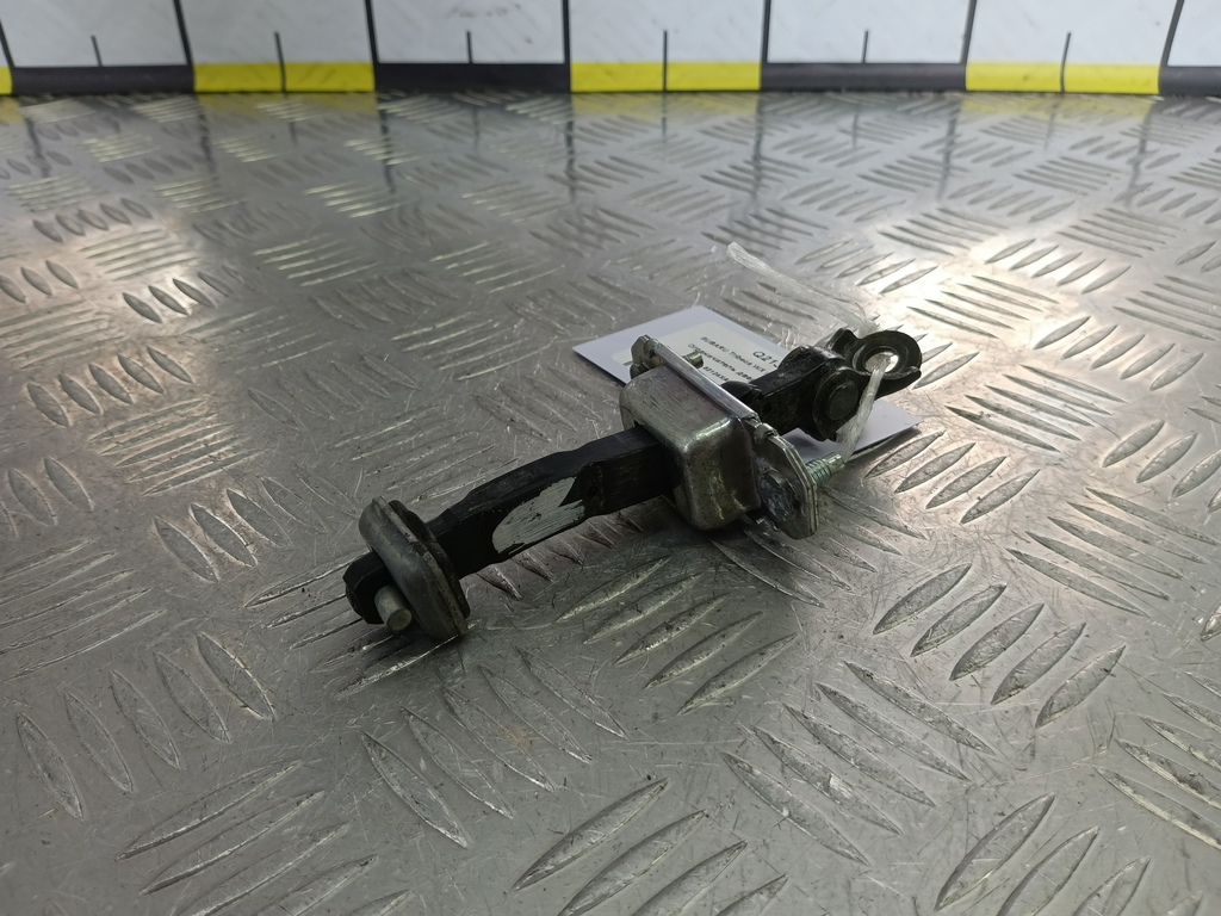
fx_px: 952
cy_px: 458
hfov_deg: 65.3
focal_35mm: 27
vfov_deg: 51.4
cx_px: 610
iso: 92
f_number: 1.6
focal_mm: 4.11
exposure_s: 1/100
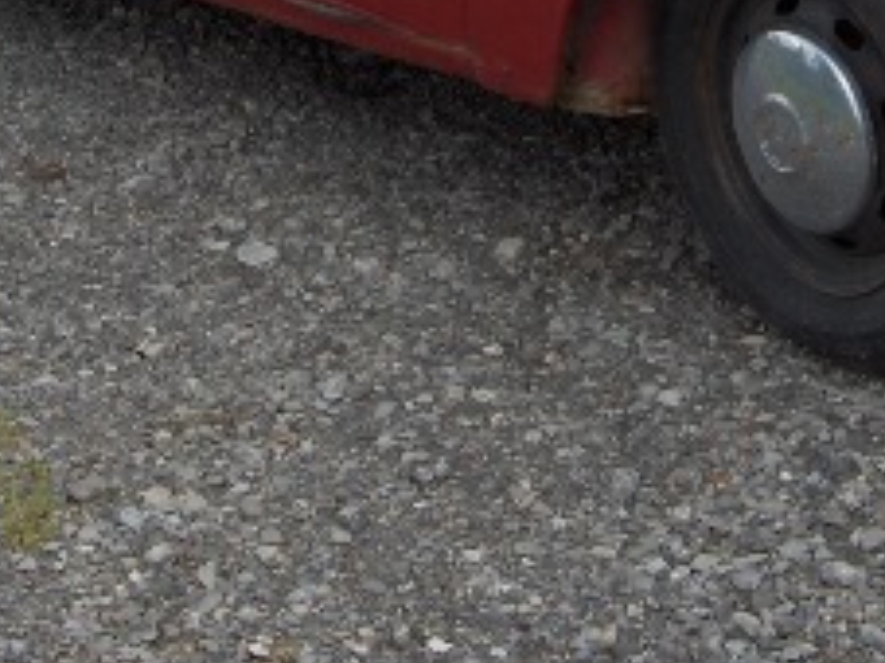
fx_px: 2811
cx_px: 628
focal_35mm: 110
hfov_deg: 17.8
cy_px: -214
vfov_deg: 13.0
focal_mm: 8
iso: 100
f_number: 4.8
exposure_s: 1/219
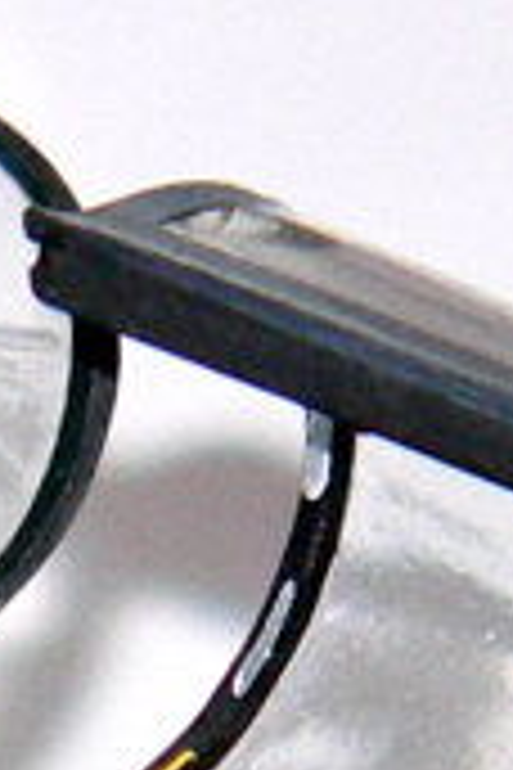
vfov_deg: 1.0
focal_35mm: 1973
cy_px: 1090
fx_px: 42170
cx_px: -567
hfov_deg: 0.7
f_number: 2.8
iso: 400
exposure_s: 1/60
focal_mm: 62.5
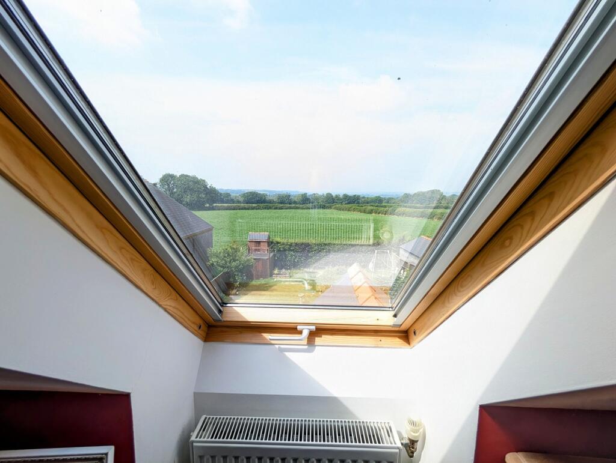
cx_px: 308
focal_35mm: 16
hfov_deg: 94.4
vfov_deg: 78.2
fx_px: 285
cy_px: 232
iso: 50
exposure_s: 1/367
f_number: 2.2
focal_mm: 2.35
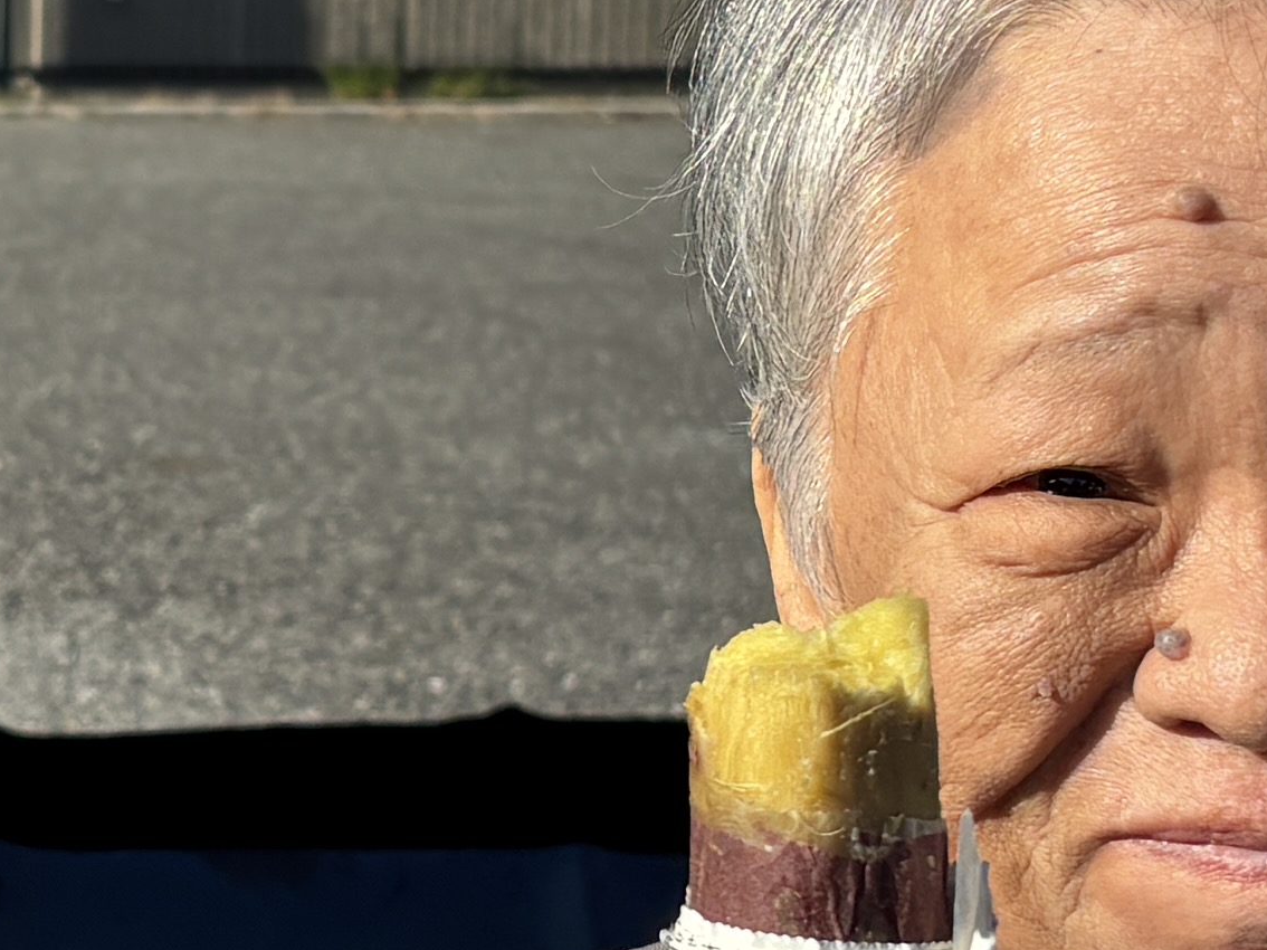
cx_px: 93
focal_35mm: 131
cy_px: 691
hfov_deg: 14.9
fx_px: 4794
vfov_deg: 11.3
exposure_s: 1/3021
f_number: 1.6
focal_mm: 5.96
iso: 50
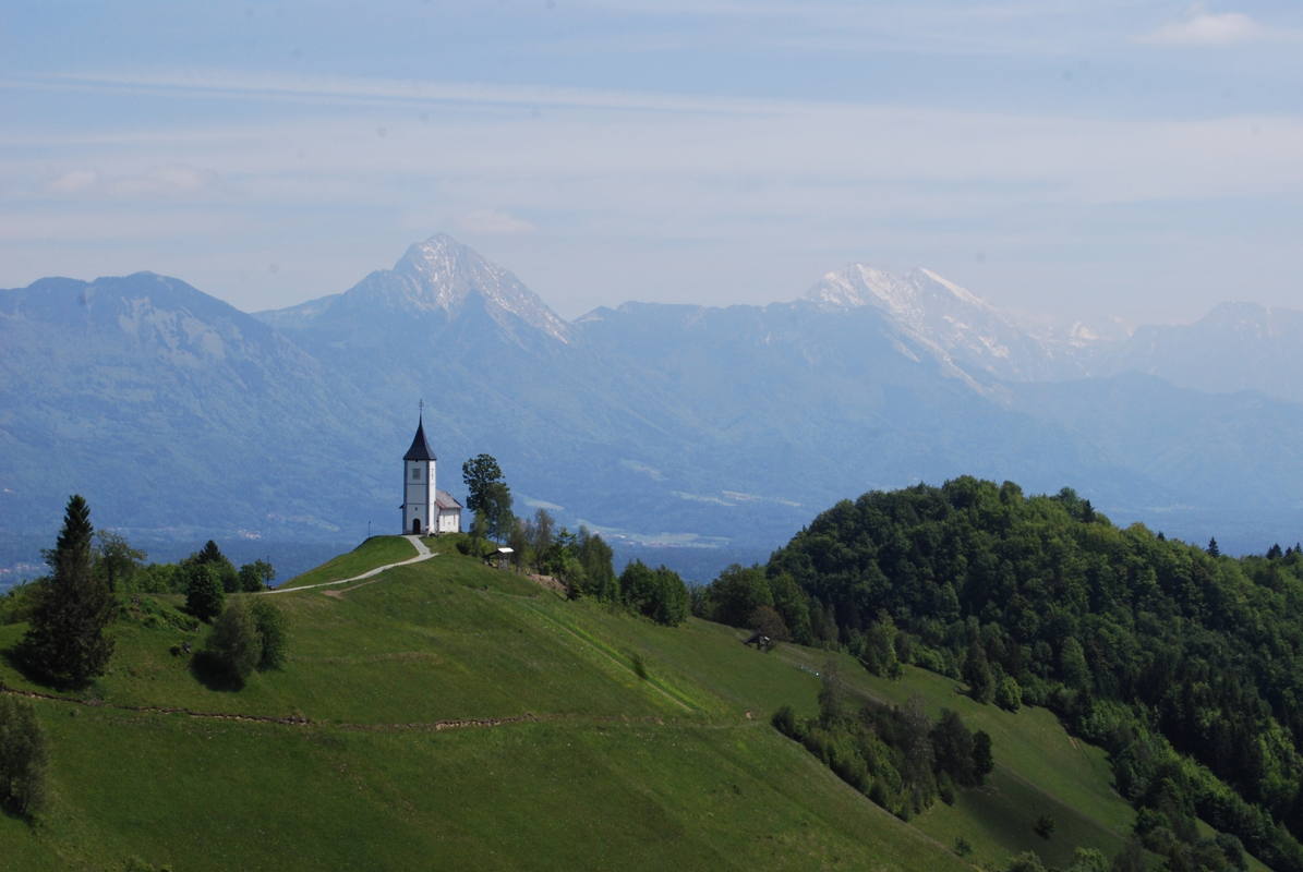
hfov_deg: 24.6
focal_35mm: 82
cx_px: 652
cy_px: 436
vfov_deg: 16.6
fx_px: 2990
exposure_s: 1/400
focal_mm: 55
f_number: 10
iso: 400
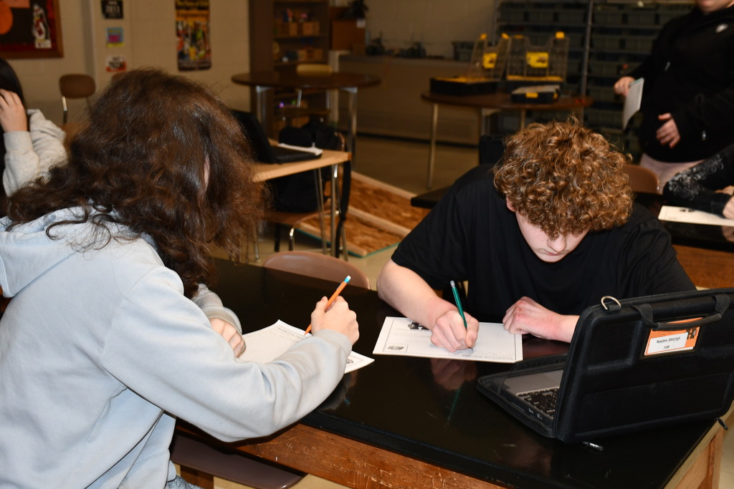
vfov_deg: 28.1
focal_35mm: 48
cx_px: 367
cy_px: 244
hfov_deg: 41.1
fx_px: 979
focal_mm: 32
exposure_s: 1/60
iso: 720
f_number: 4
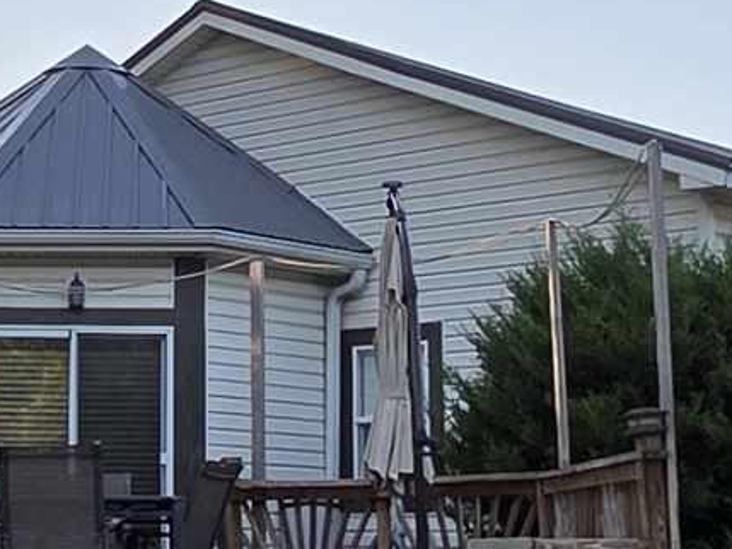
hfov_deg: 20.6
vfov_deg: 15.8
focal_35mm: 93
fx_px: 1967
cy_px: 140
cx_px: 58
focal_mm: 2.2
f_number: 1.9
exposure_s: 1/440
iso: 40
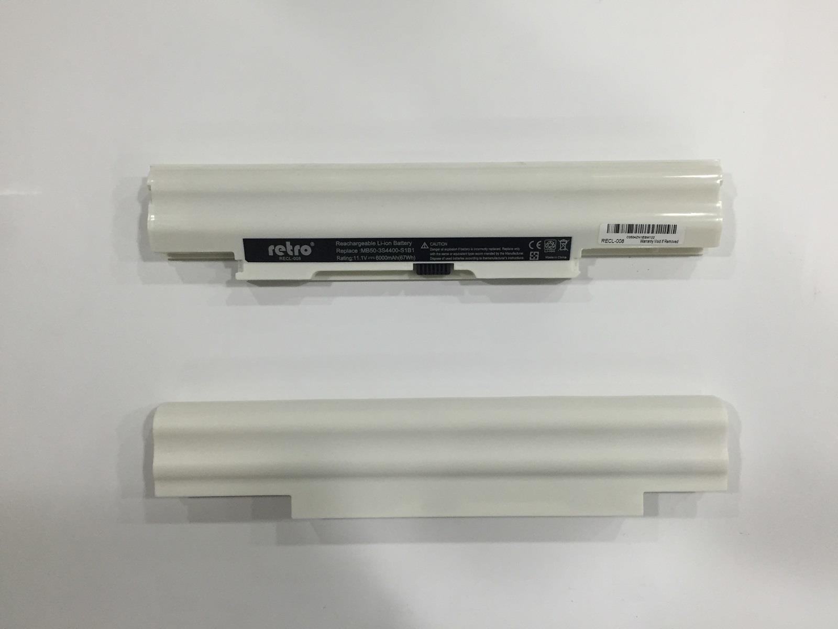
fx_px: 702
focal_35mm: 29
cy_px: 314
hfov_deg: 61.7
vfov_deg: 48.2
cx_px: 419
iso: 160
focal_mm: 4.15
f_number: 2.2
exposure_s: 1/33
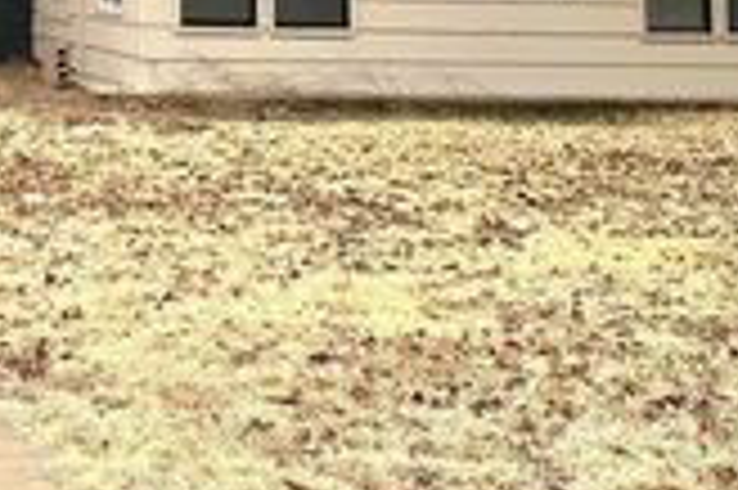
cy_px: -187
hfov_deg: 25.0
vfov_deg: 16.7
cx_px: -50
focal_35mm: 76
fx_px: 1556
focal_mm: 6.86
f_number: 1.78
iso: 80
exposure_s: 1/2353
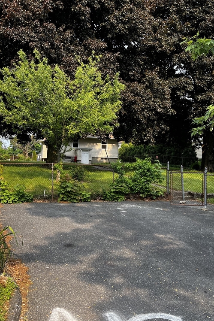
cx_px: 113
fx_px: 330
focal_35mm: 37
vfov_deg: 51.9
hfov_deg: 35.9
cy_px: 157
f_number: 1.5
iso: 50
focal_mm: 5.7
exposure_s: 1/696
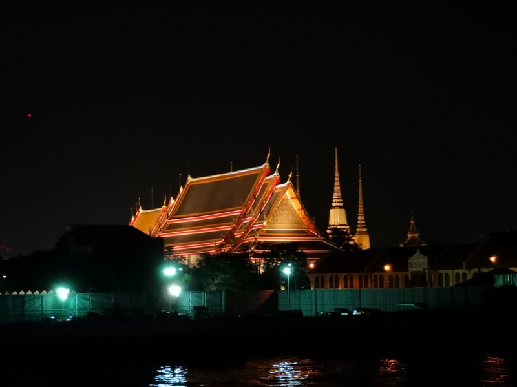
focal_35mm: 97
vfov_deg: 15.2
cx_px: 258
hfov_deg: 20.2
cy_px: 194
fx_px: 1449
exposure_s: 1/25
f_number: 2.4
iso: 320
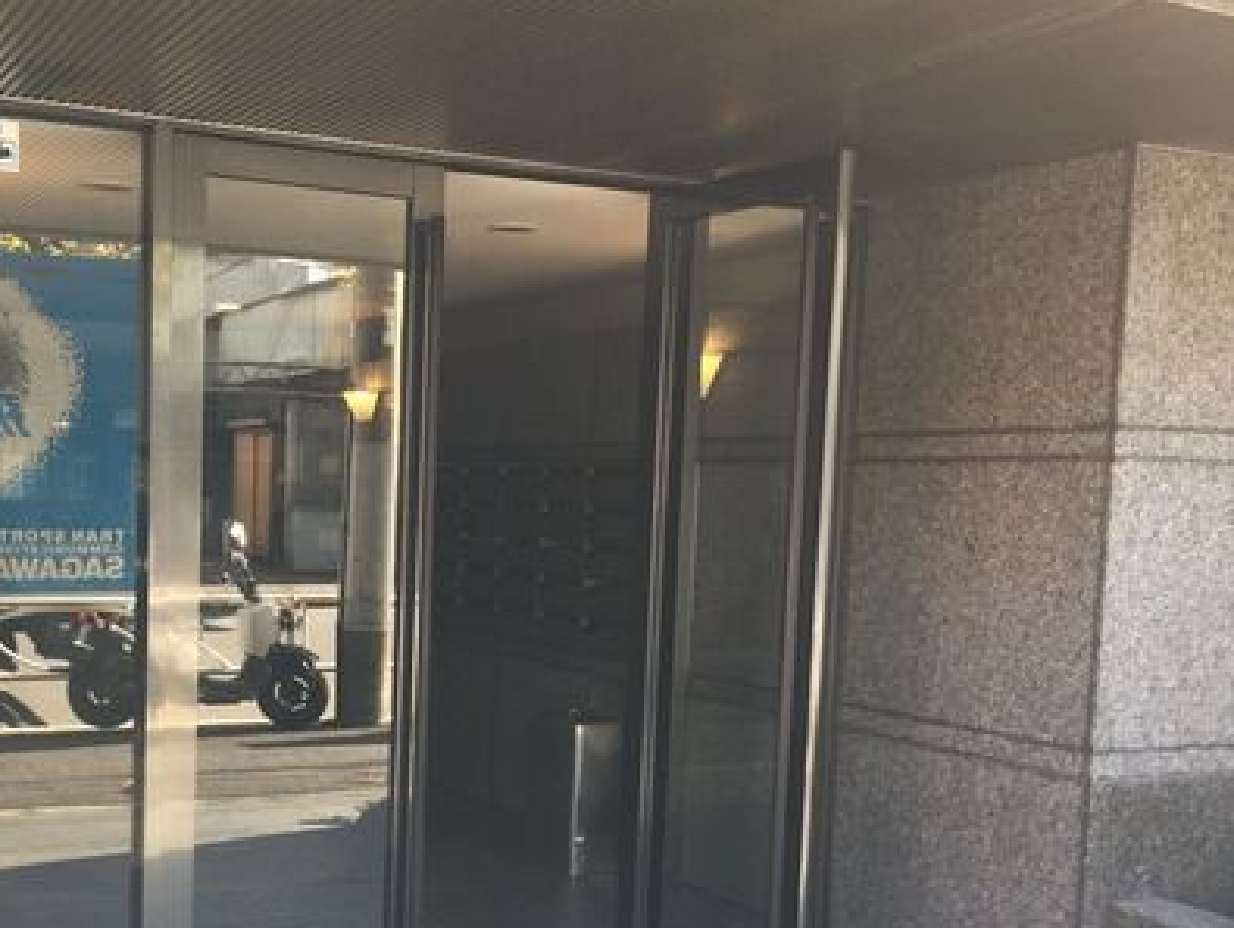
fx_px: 1570
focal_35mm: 44
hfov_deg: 42.0
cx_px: 356
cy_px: 641
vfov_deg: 32.6
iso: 32
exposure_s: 1/60
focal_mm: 4.15
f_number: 2.2
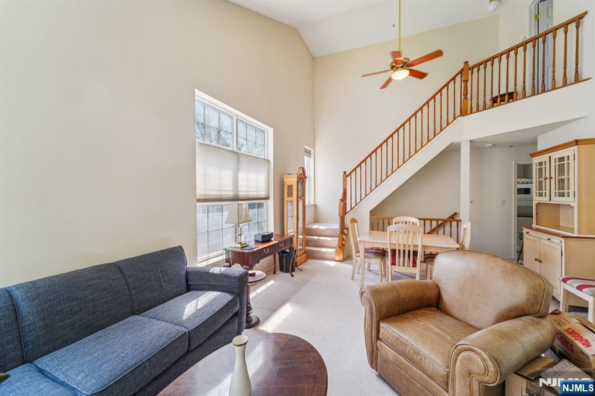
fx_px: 231
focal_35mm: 14
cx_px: 298
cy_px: 198
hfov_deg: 104.3
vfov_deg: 81.2
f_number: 8
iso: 400
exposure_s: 1/80
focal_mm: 14
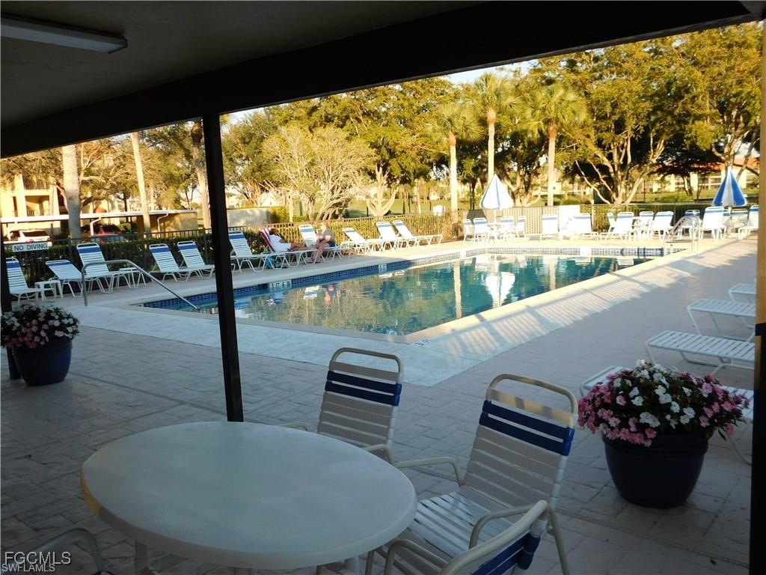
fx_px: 664
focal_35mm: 30
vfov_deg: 46.8
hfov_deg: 60.0
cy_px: 288
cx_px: 383
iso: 125
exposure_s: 1/500
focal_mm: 5.3
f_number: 3.2
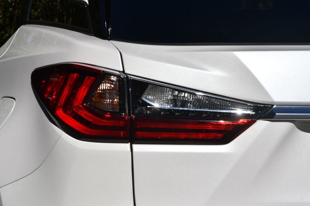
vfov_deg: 8.3
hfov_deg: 12.5
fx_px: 1420
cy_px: 103
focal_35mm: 165
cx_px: 155
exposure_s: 1/500
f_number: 11
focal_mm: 110
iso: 100
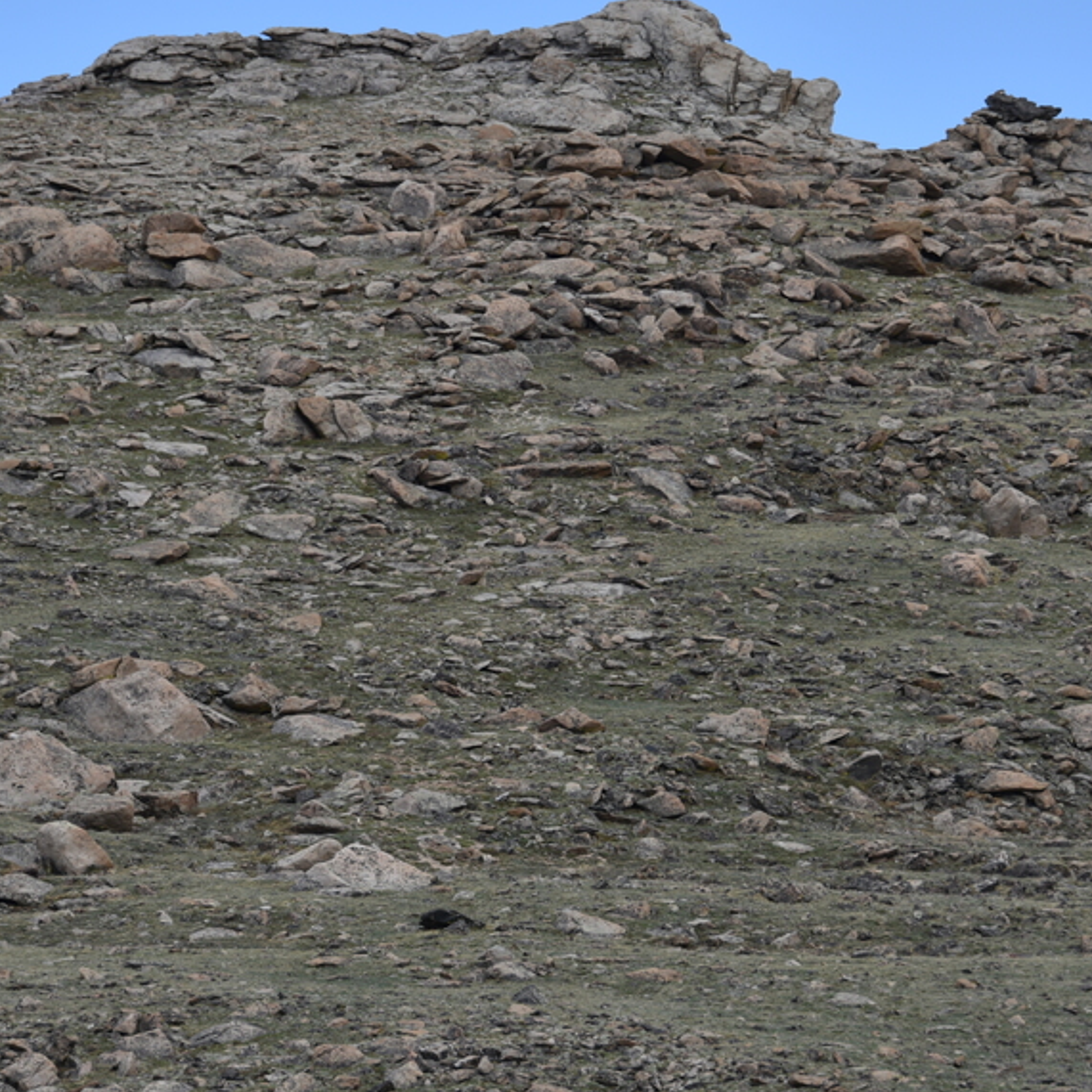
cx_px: 558
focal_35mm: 286
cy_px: 356
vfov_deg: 6.1
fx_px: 10207
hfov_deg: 6.1
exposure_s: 1/320
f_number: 7.1
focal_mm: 150
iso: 100
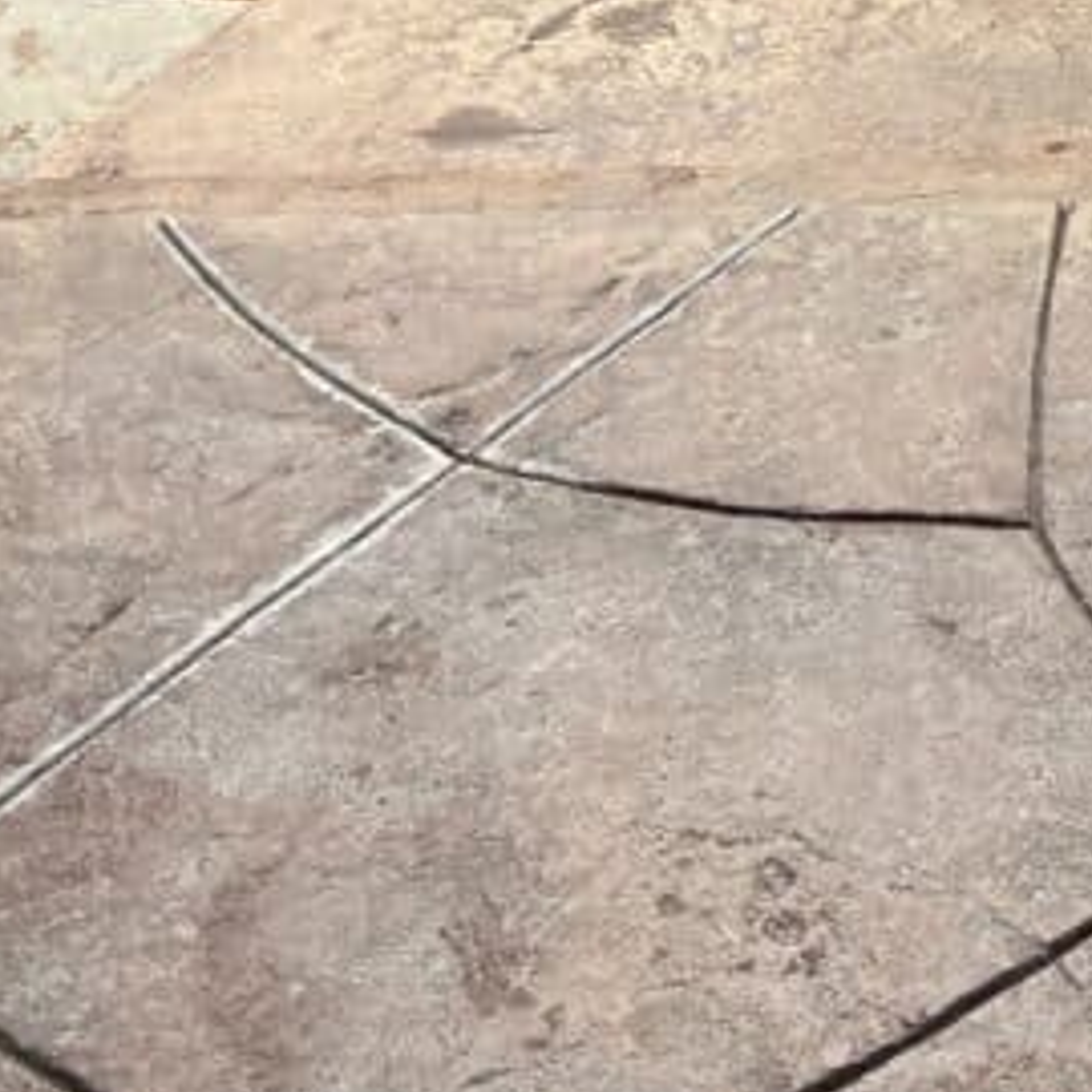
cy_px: -724
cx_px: 1314
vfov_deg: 17.2
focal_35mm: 87
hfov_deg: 18.8
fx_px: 3105
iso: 40
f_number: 1.5
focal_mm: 5.7
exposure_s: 1/255
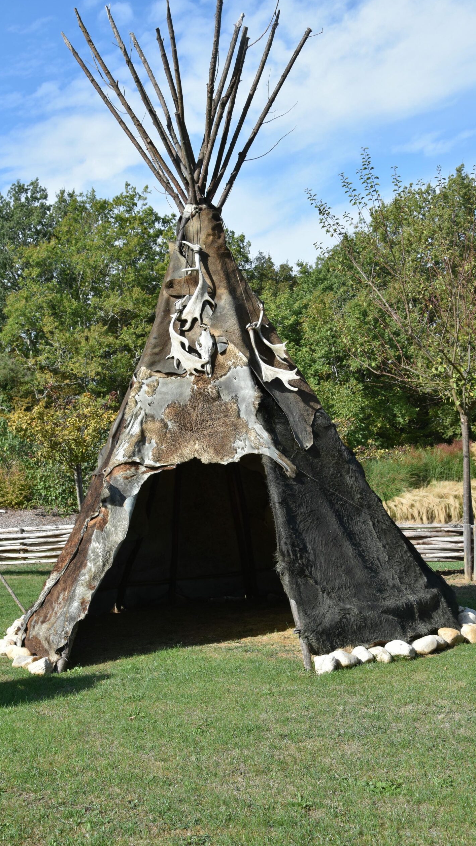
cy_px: 416
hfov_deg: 24.9
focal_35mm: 48
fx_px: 1077
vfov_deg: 42.9
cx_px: 227
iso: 200
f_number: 9
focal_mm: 30
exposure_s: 1/320
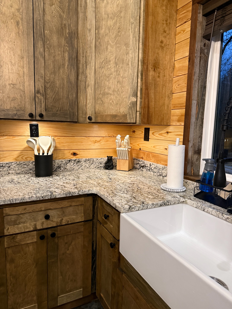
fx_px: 214
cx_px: 116
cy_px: 154
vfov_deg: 71.6
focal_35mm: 24
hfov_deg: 56.8
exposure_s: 1/60
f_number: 1.78
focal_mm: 6.76
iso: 500
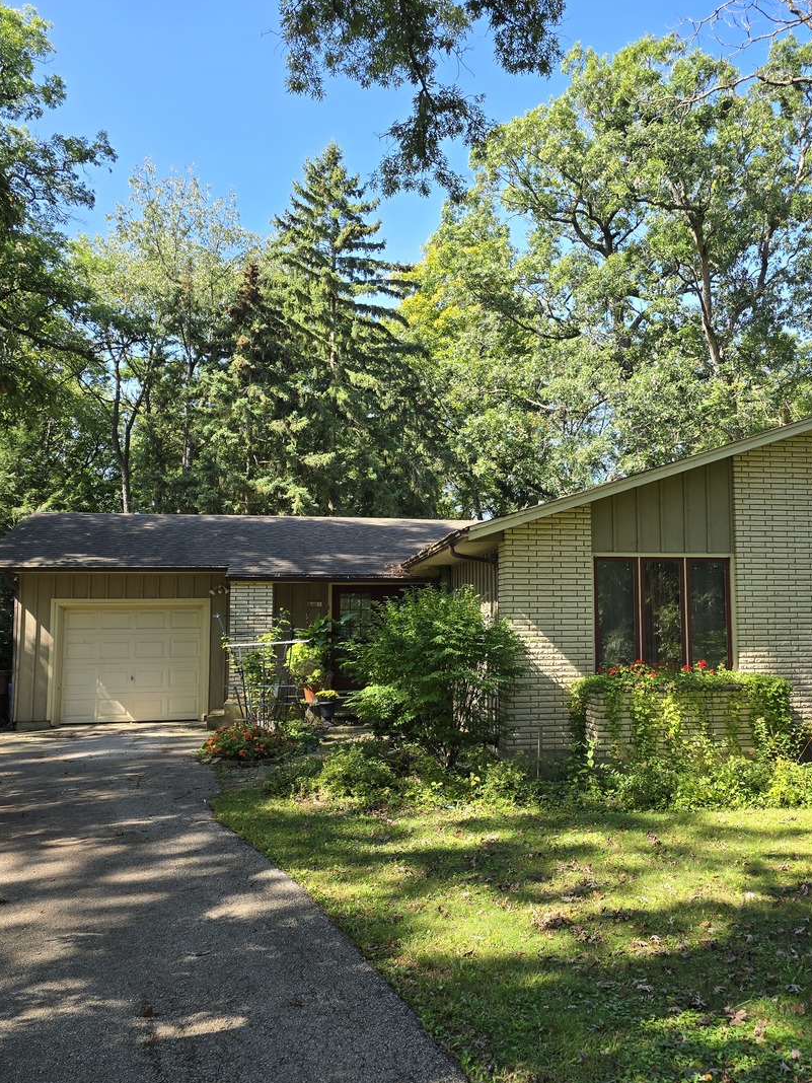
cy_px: 542
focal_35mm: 31
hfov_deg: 45.1
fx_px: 970
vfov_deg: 58.4
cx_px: 501
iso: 12
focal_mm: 6.3
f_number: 1.7
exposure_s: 1/189
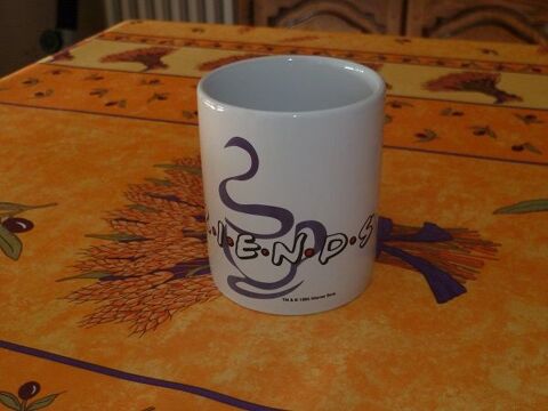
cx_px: 274
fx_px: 617
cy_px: 206
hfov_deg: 47.9
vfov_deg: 36.8
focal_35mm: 39
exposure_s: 1/60
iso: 250
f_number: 3.2
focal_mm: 7
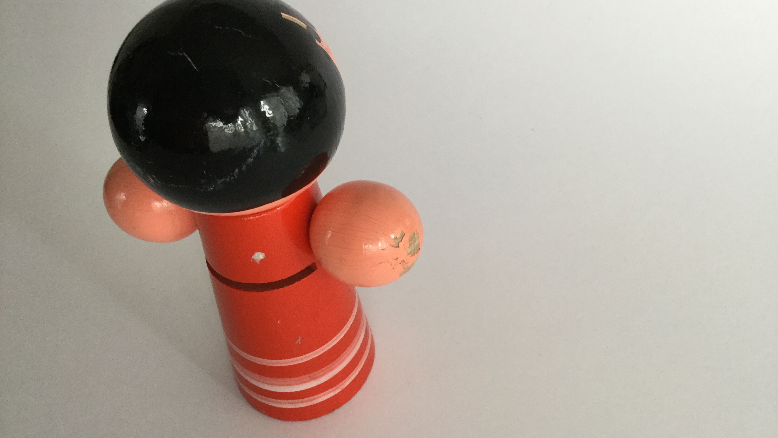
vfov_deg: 34.6
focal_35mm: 34
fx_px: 701
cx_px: 390
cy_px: 248
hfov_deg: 58.0
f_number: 2.4
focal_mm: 3.3
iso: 100
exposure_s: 1/33
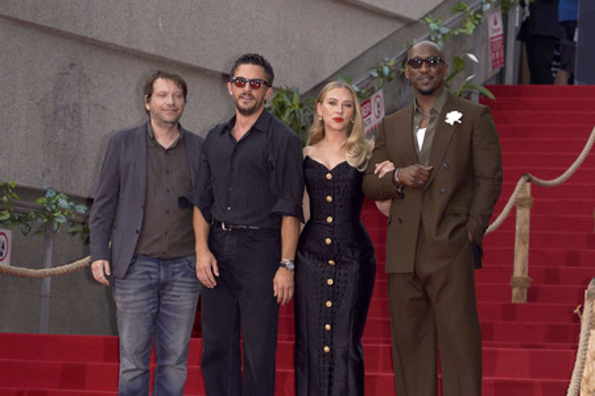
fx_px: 2510
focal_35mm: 152
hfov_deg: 13.5
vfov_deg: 9.0
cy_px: 198
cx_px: 298
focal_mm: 152
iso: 100
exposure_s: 1/160
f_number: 5.6
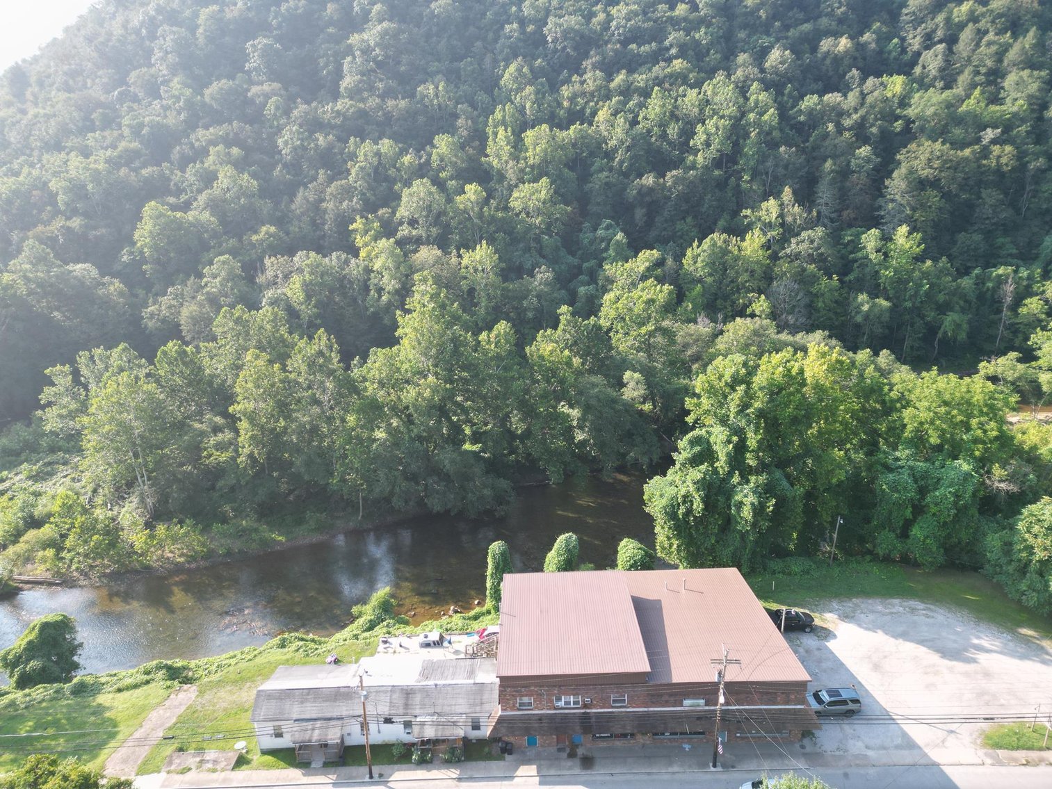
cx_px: 526
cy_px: 394
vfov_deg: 56.8
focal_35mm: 24
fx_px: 729
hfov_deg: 71.6
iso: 140
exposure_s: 1/725
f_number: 1.7
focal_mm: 6.72
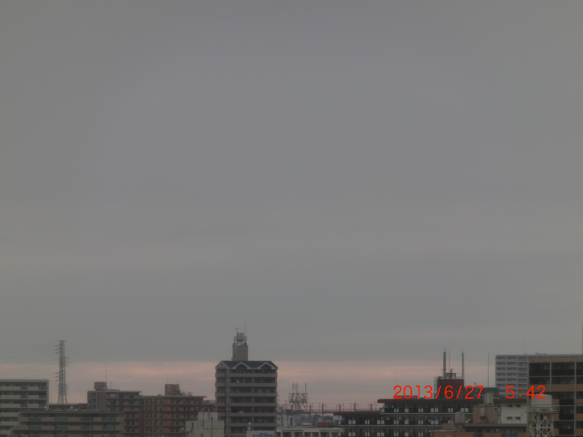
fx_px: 5053
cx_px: 292
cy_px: 218
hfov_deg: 6.6
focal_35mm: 300
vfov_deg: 5.0
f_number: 5.9
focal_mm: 53
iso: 100
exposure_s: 1/125
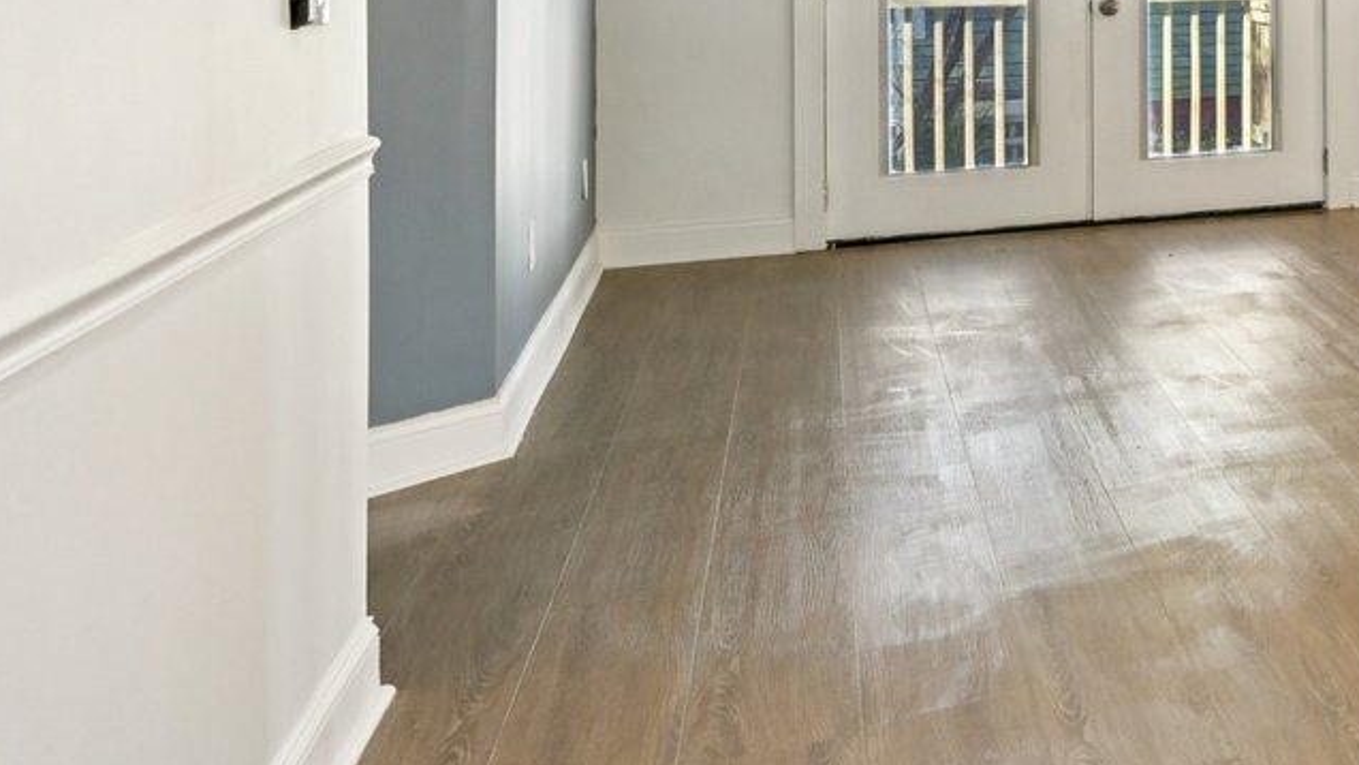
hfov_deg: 26.6
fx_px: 1946
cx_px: 2075
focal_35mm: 54
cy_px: -127
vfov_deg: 20.9
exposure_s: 1/80
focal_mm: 16
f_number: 8
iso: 400
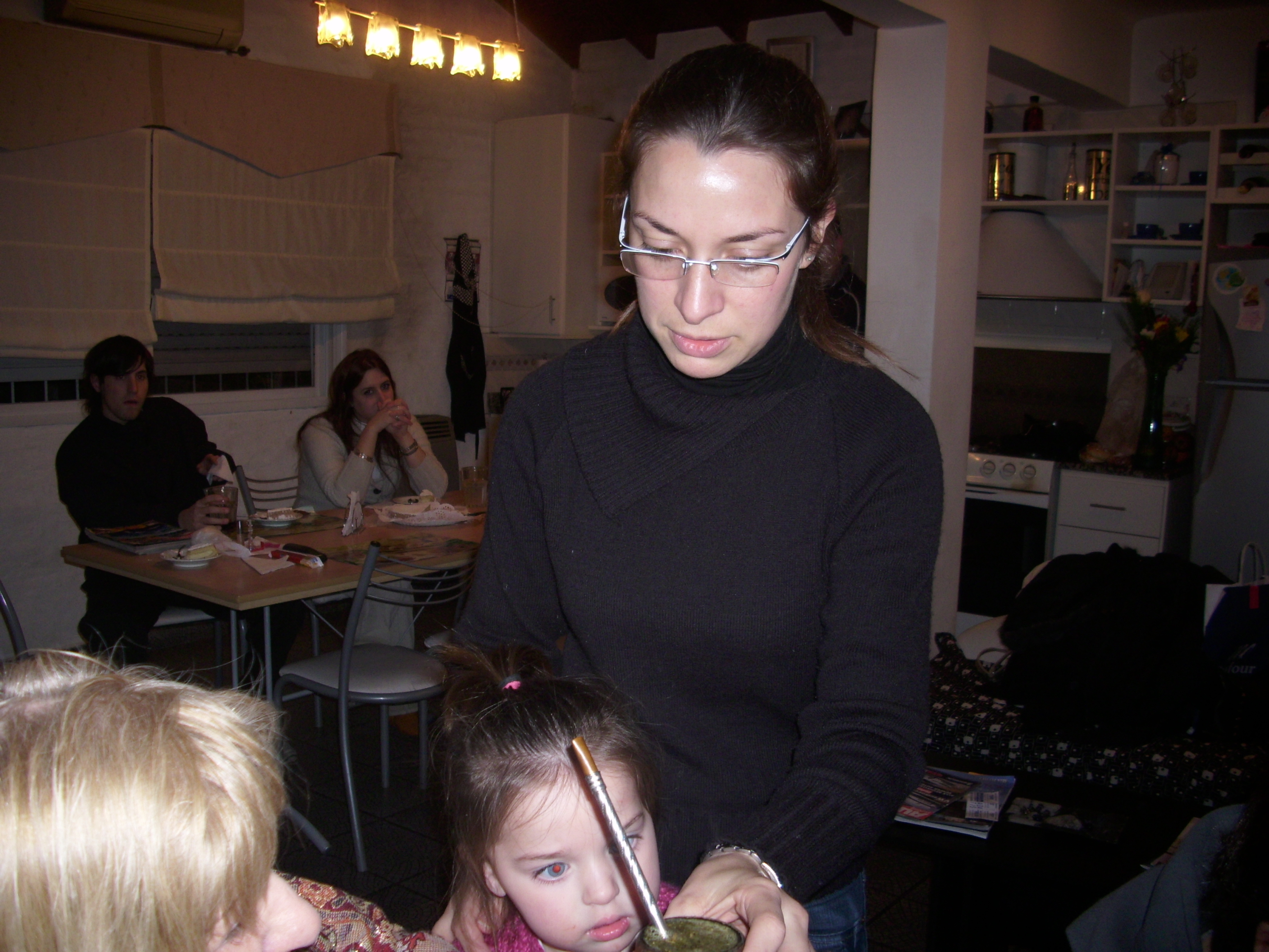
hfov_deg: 58.4
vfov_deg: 45.4
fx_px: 1136
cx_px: 634
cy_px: 476
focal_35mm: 31
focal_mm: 6.2
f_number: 2.8
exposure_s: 1/30
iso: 50
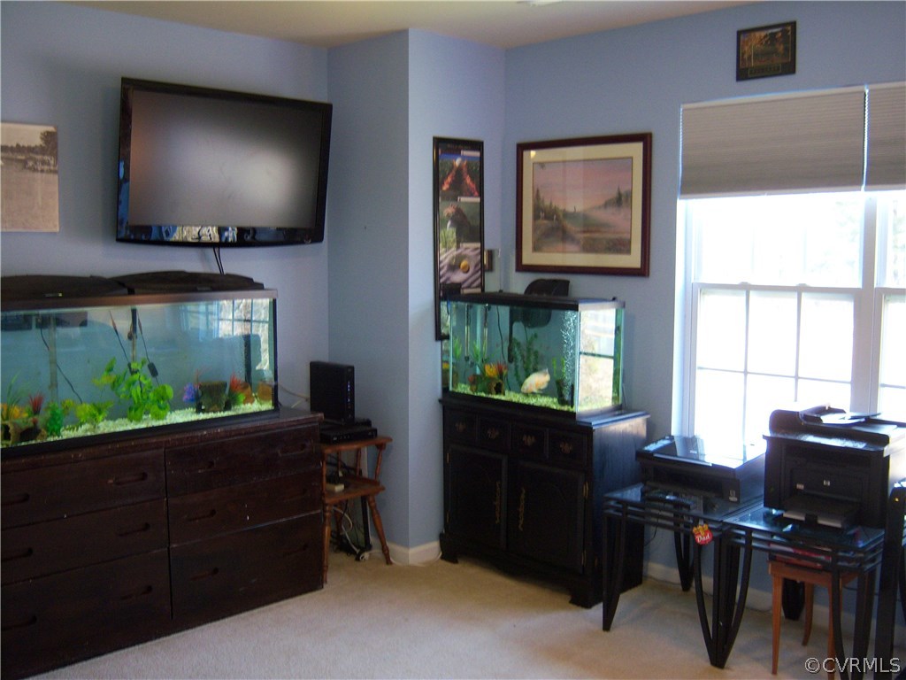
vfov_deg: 39.7
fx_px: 942
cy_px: 340
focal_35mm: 36
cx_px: 453
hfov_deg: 51.4
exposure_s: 1/20
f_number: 2.8
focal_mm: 7.5
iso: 160
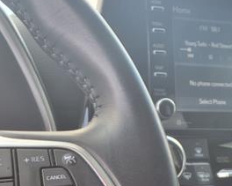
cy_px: 175
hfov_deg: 28.8
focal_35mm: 64
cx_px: 41
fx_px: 439
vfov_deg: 23.1
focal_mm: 3.58
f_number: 1.9
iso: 40
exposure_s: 1/132
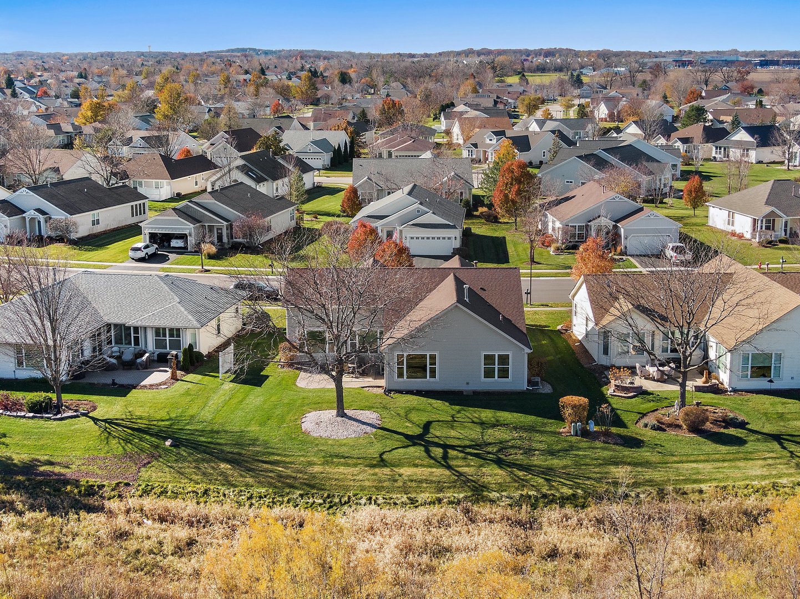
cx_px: 400
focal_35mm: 48
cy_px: 300
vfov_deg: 30.2
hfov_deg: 39.7
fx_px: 1109
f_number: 3.8
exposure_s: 1/500
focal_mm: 8.6
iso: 100
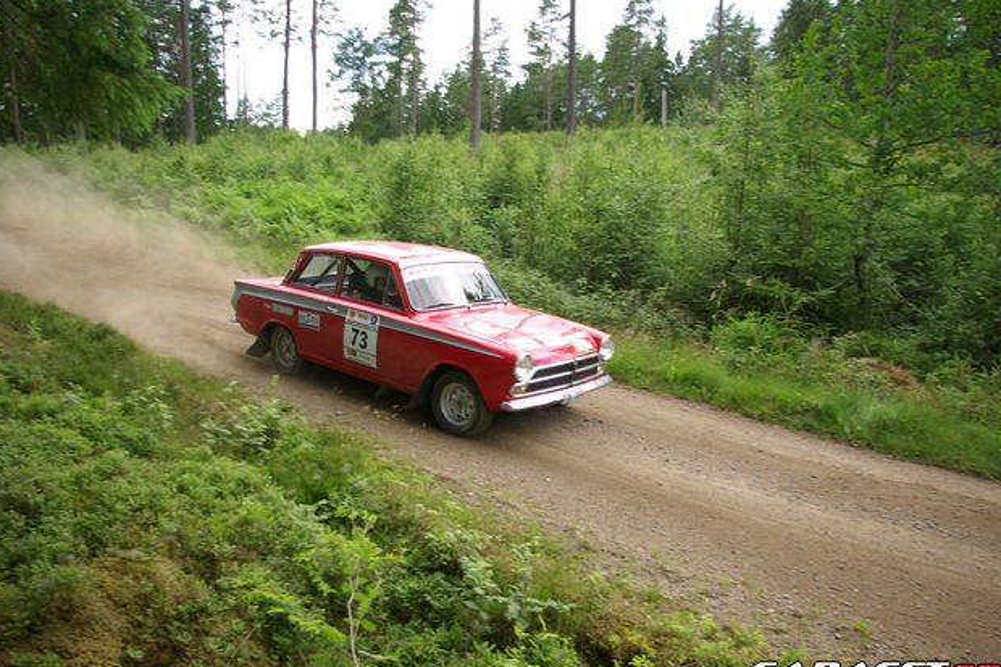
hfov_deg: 60.3
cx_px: 510
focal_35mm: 31
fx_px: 862
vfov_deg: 42.3
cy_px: 342
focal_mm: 20
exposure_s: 1/350
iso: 400
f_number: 4
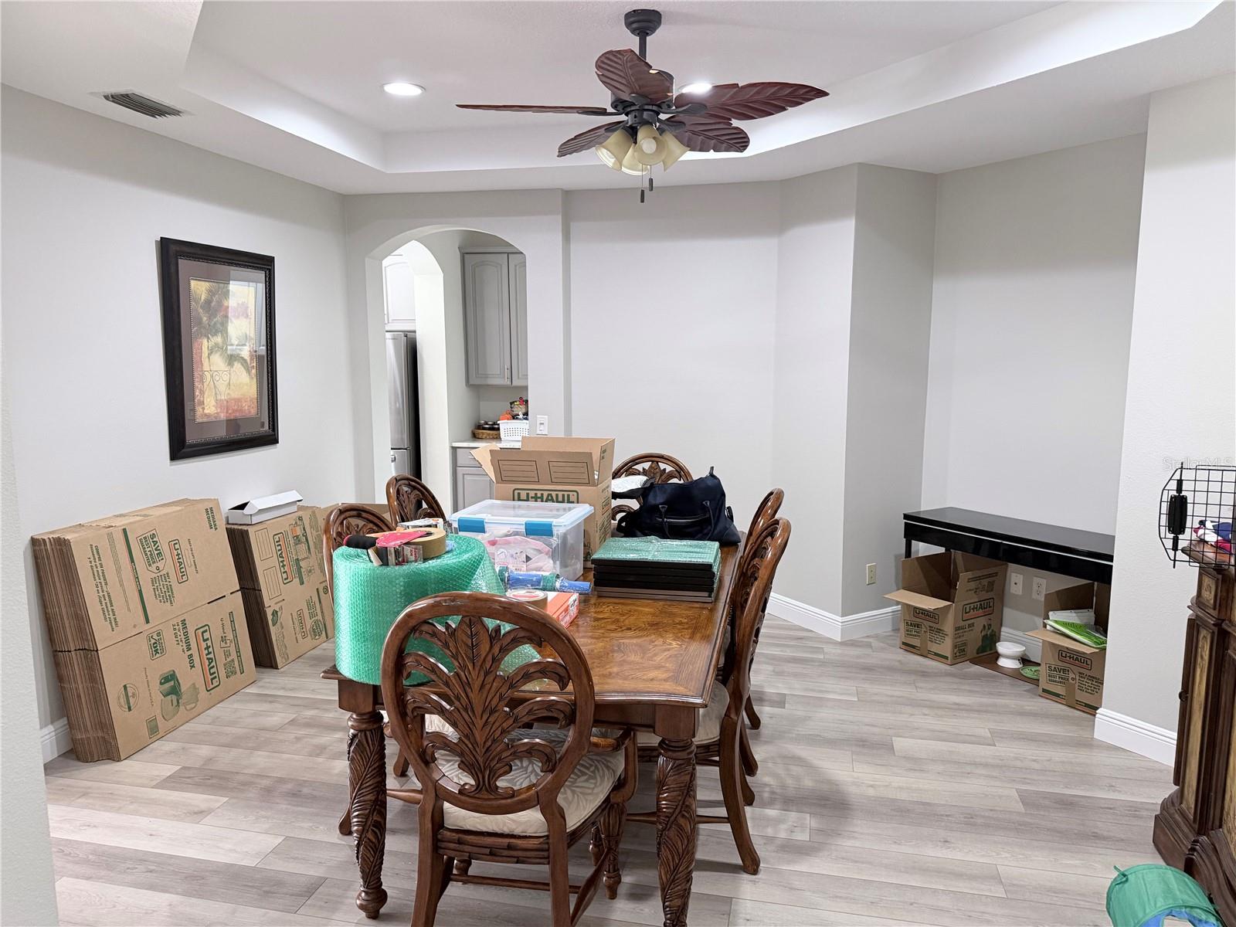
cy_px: 464
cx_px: 618
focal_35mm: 24
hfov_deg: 71.6
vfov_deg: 56.8
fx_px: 857
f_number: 1.78
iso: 320
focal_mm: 6.76
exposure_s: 1/60
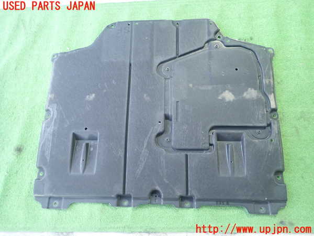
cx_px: 157
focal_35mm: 25
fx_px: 227
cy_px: 118
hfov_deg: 69.4
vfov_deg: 54.9
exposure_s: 1/30
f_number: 2
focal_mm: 4.5
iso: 320
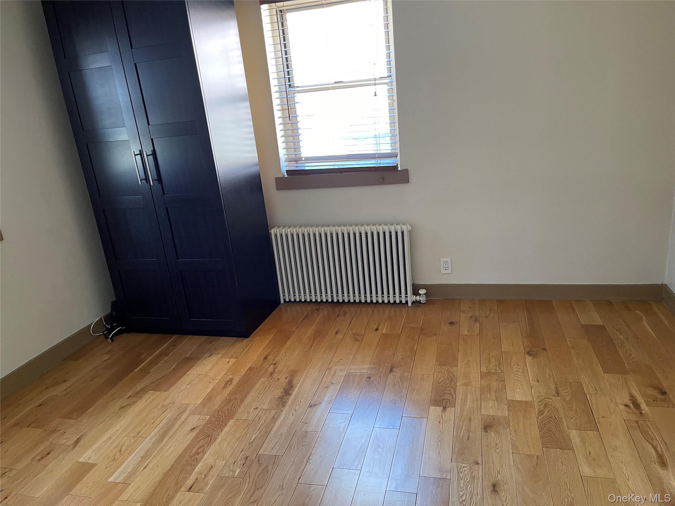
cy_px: 253
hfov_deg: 69.4
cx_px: 338
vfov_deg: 54.9
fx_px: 487
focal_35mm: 25
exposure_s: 1/60
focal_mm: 5.1
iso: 250
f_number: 1.6
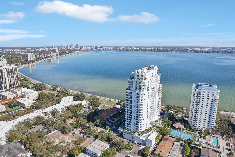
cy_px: 78
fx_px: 144
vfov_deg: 57.2
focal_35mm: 22
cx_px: 118
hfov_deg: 78.6
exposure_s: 1/3200
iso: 150
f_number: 2.8
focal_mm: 8.38
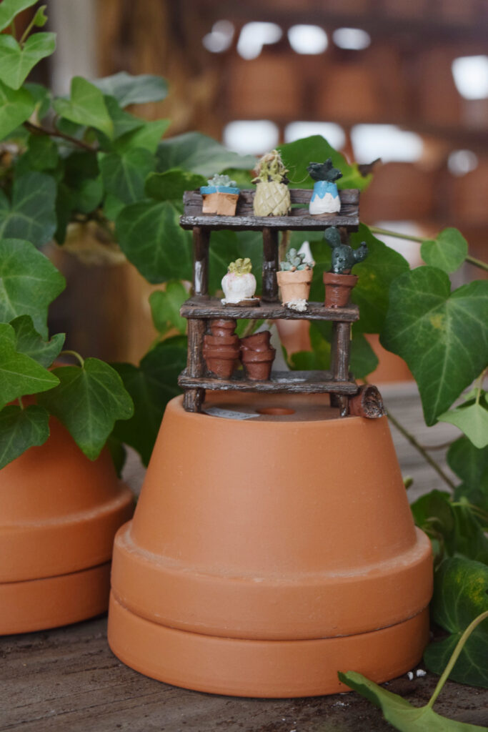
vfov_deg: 28.1
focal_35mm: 72
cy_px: 366
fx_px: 1463
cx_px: 244
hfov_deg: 18.9
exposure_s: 1/100
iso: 800
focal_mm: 48
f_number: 5.3
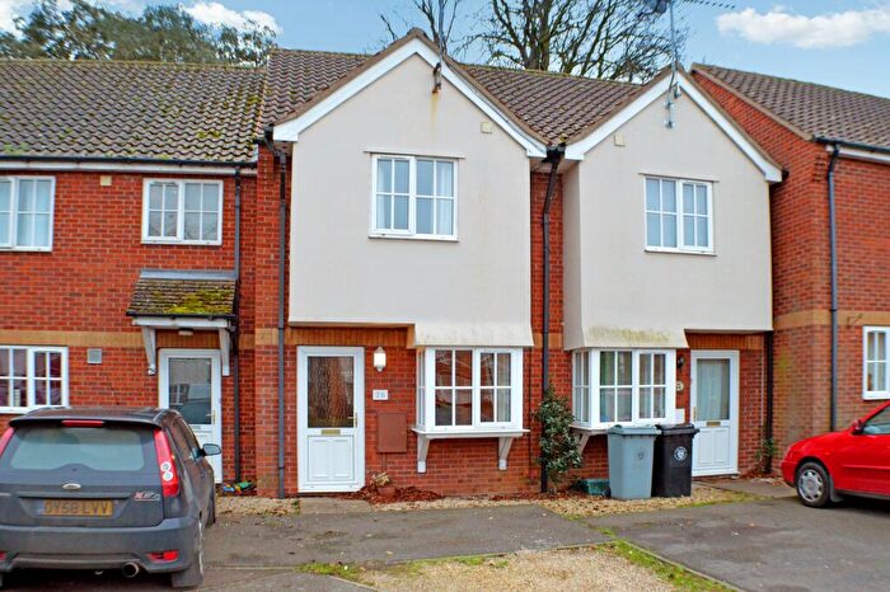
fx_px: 890
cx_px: 445
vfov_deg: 36.8
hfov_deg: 53.2
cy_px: 296
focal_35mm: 36
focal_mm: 24
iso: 1600
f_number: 5.6
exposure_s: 1/125
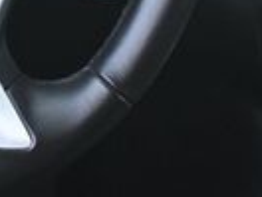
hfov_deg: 10.8
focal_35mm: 175
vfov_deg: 8.2
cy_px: -141
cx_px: -161
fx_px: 1327
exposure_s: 1/125
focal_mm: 25
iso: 640
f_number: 4.2
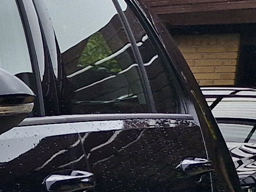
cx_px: -600
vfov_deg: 9.0
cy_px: 319
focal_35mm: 160
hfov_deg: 9.0
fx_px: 1183
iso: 50
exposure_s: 1/256
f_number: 1.8
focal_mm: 5.54
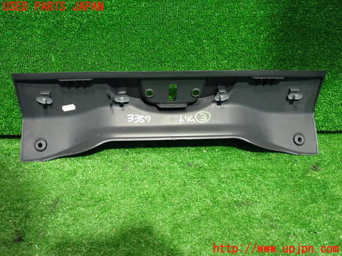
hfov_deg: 51.4
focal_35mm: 36
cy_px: 128
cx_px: 171
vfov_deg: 39.7
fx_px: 356
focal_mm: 6.37
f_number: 2.5
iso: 1000
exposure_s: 1/30
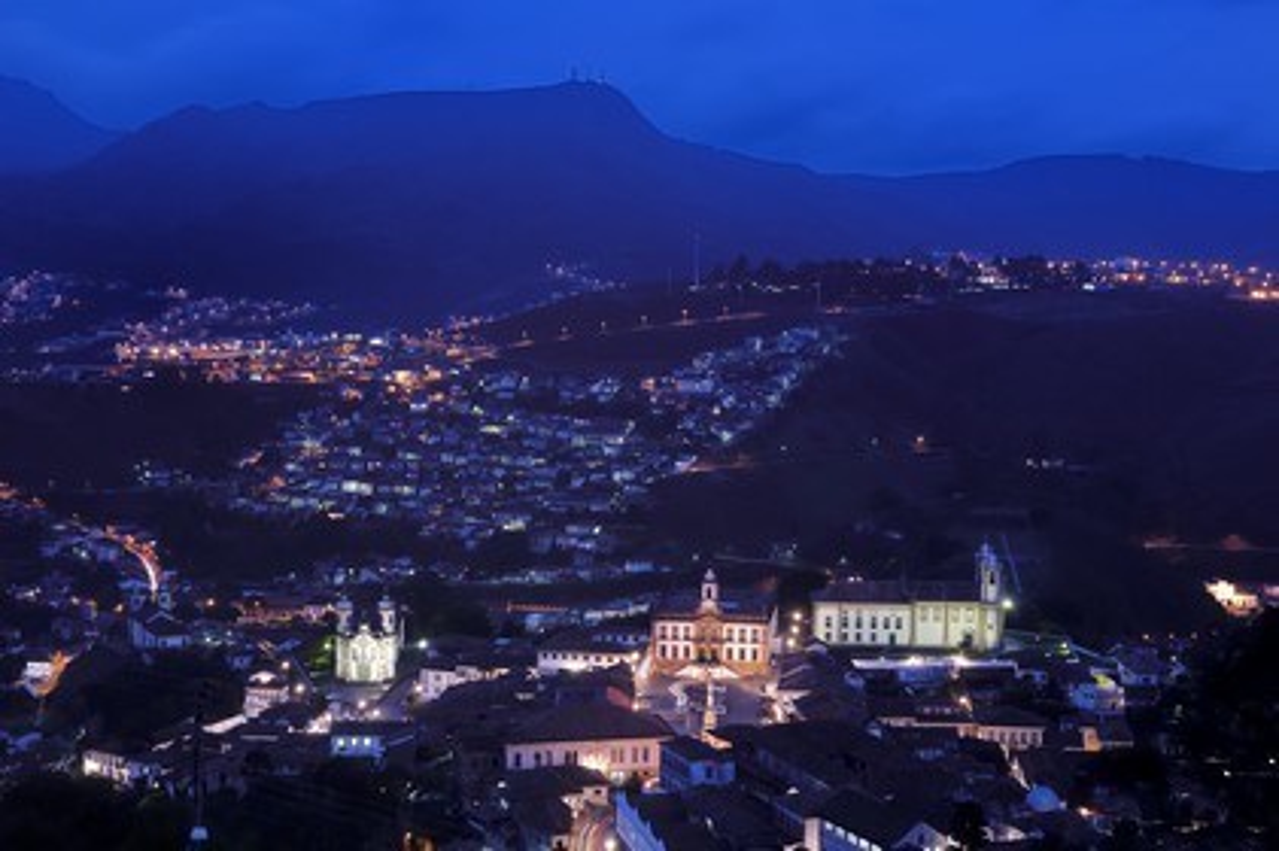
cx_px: 640
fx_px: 2130
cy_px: 426
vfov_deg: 22.6
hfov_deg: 33.4
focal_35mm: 60
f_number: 8
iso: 100
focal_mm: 40
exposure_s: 10
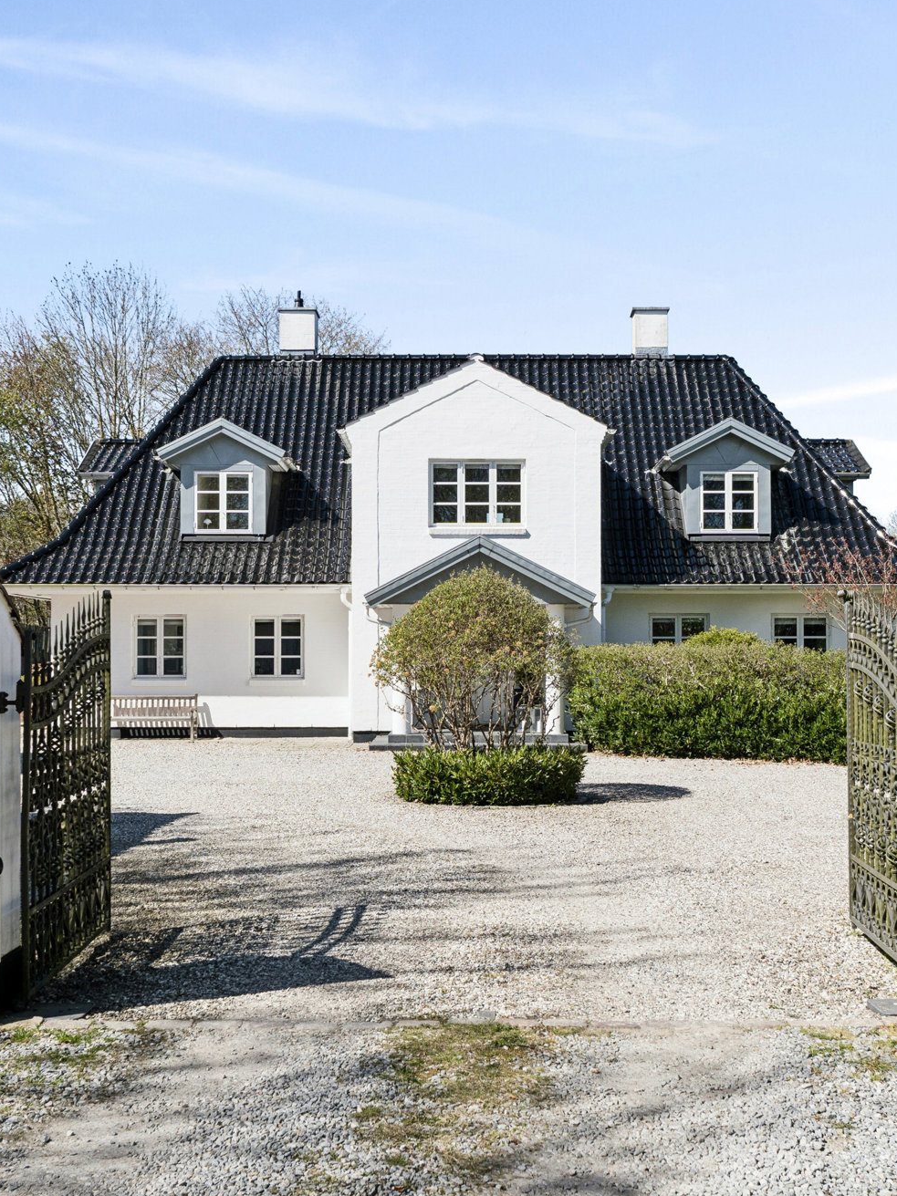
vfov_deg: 42.9
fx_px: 1520
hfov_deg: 32.8
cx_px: 494
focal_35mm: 44
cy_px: 594
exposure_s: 1/800
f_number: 7.1
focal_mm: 20
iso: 250
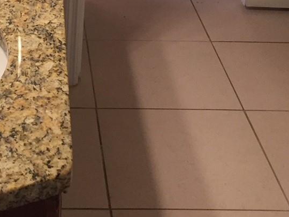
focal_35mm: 86
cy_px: -14
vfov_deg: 16.7
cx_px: 60
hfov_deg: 22.5
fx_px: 718
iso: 100
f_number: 2.2
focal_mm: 4.15
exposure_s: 1/30
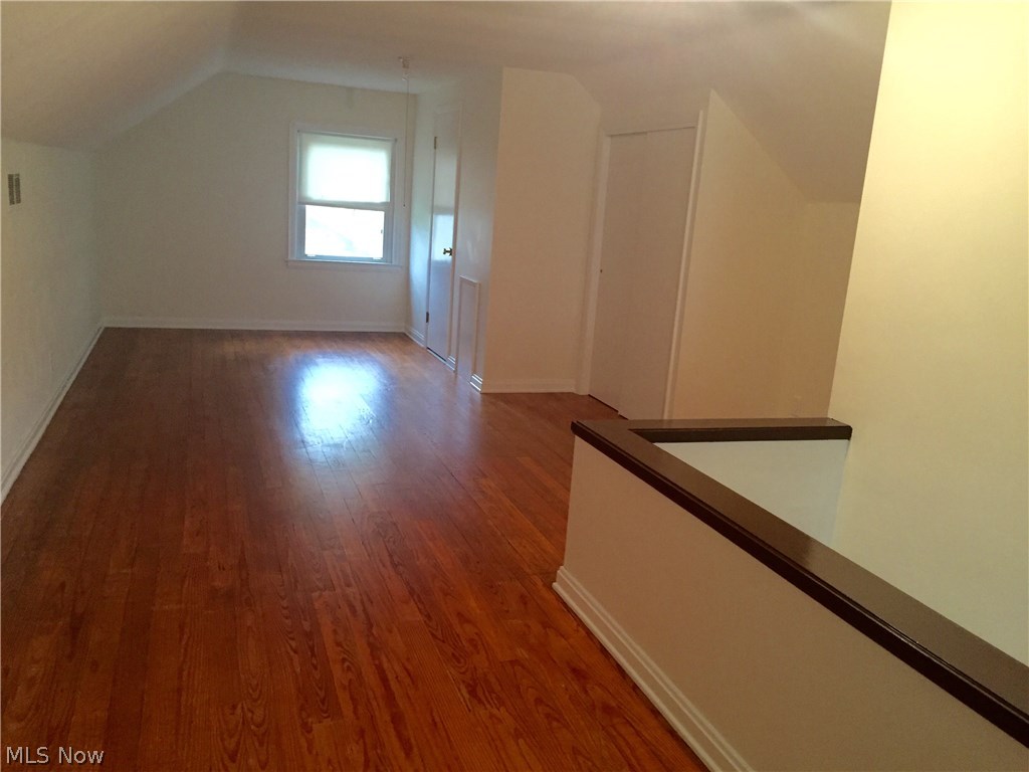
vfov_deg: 48.2
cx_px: 514
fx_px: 862
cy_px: 386
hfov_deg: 61.7
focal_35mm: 29
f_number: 2.2
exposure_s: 1/24
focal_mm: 4.15
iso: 250
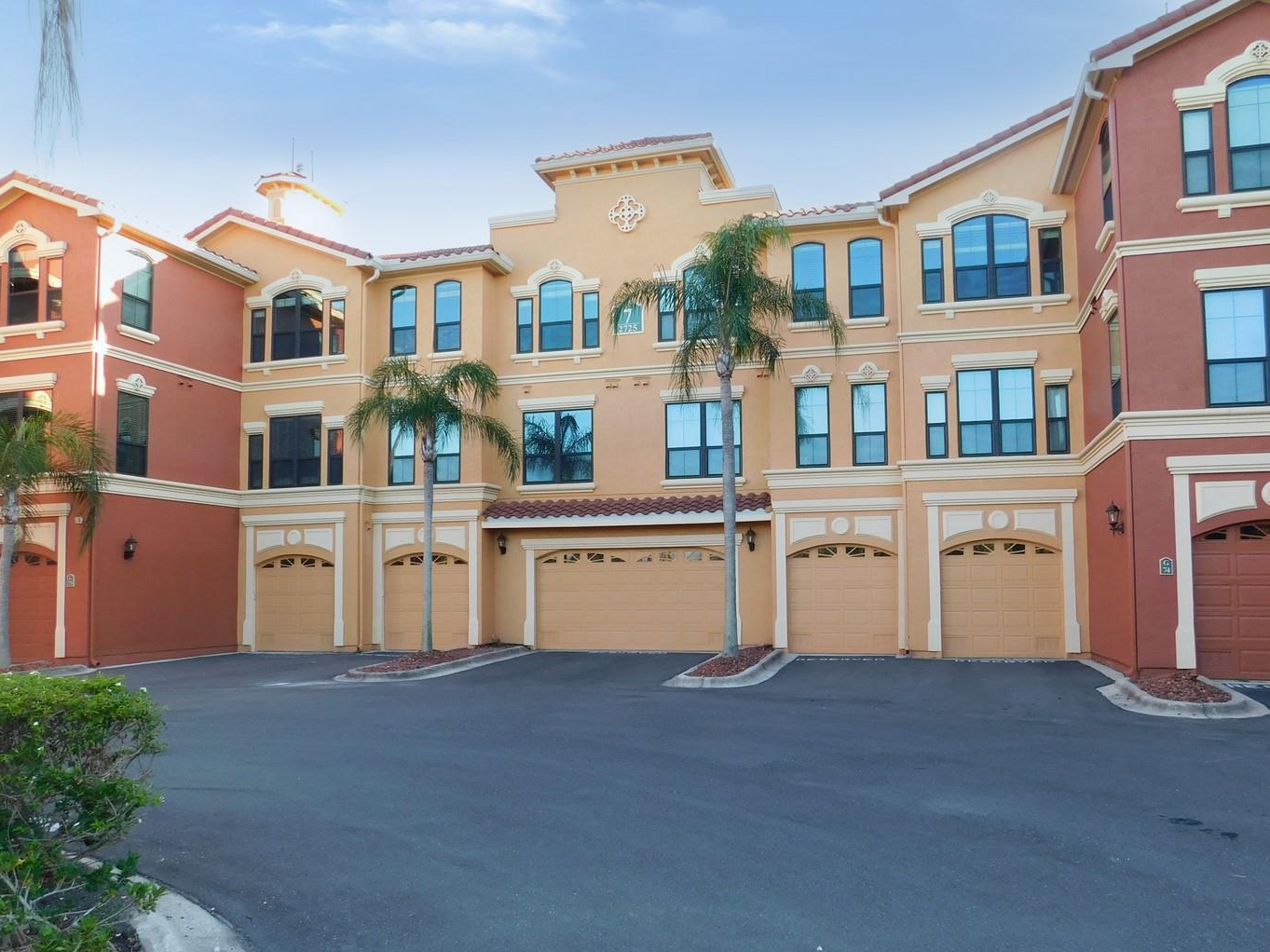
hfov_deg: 65.3
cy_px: 530
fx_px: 990
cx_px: 653
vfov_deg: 51.2
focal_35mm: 27
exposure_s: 1/200
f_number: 3
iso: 125
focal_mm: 4
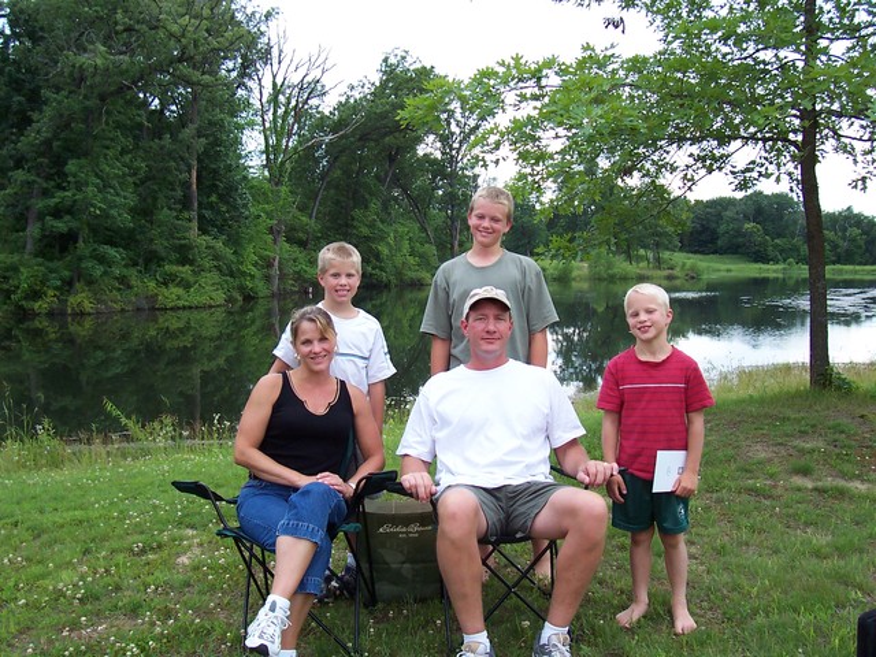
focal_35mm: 37
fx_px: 936
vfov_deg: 38.7
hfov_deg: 50.1
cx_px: 438
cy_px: 328
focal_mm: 5.6
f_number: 2.8
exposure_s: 1/125
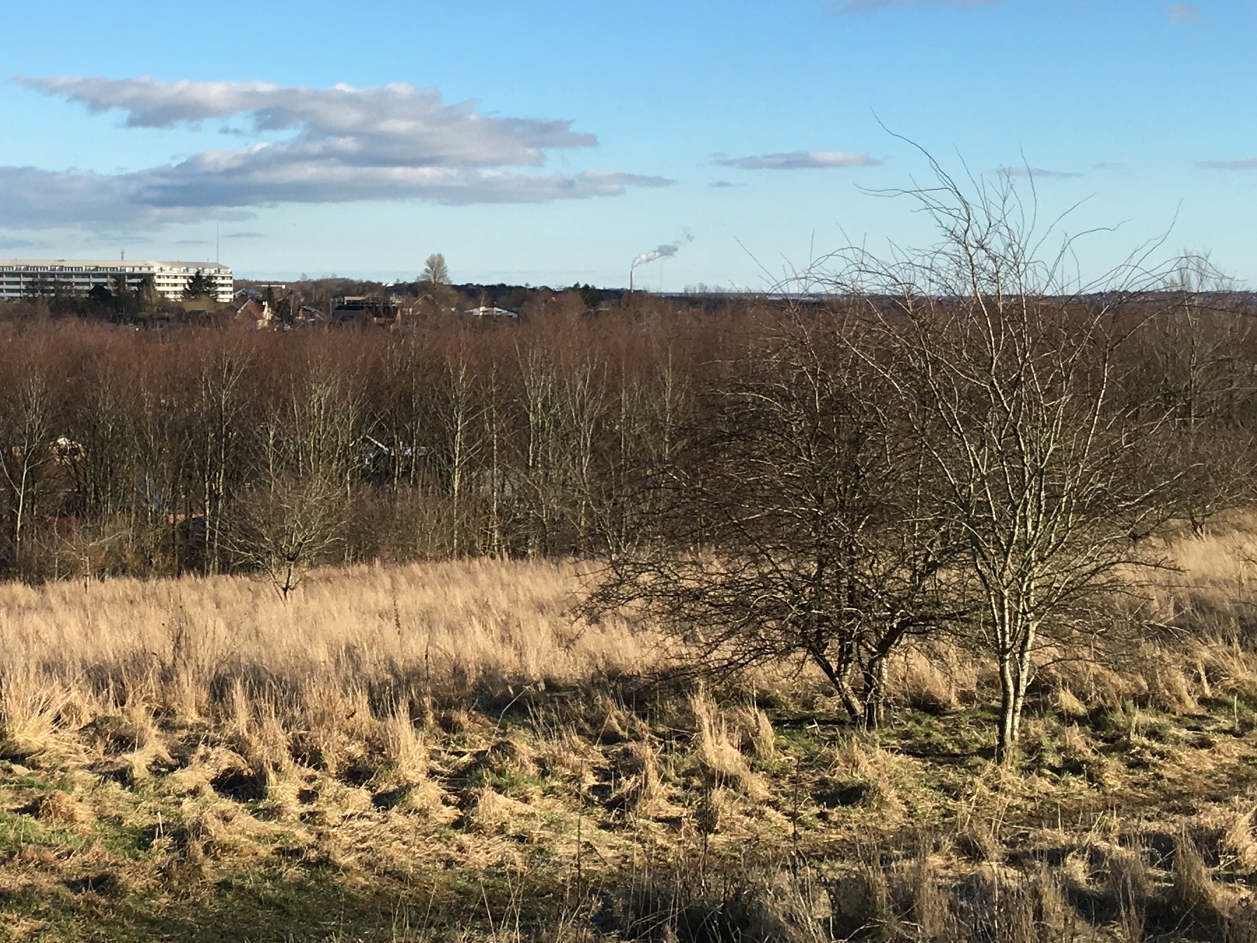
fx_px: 2360
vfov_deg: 22.6
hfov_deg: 28.5
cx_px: 85
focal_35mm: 65
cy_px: 496
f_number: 2.2
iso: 25
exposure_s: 1/1183
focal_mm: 4.15
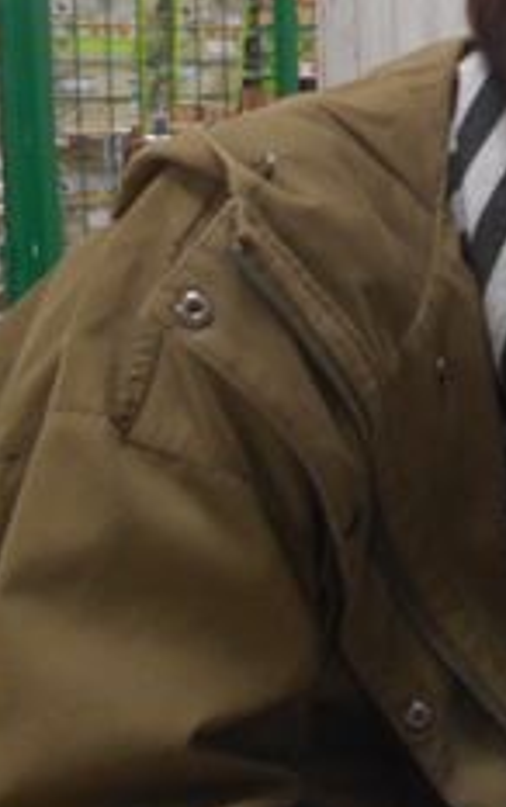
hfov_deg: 15.4
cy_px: 249
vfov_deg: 28.7
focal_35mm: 71
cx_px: 950
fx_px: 1564
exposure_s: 1/30
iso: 200
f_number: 3.2
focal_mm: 4.6
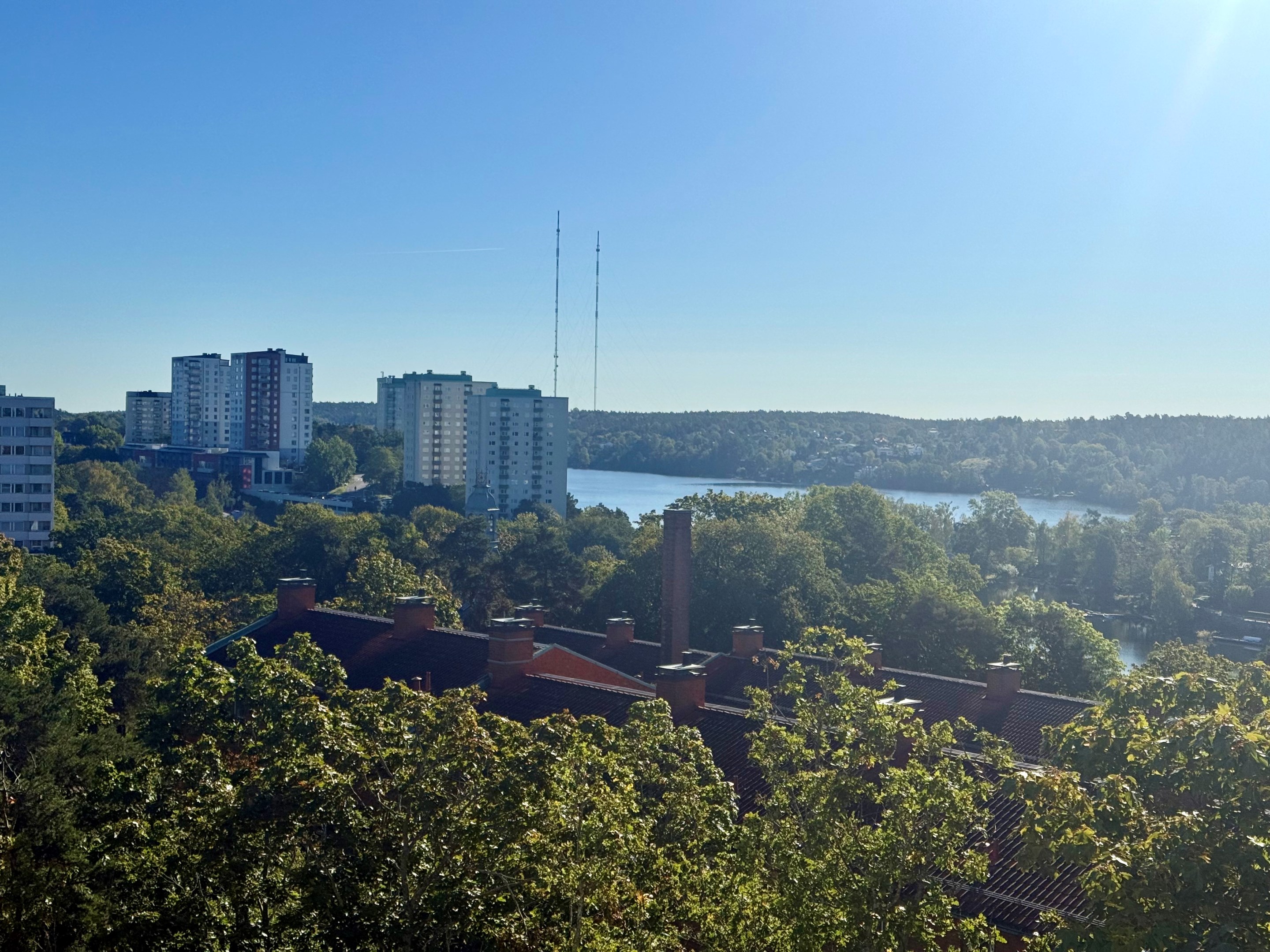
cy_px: 476
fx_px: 1761
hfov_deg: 39.7
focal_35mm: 48
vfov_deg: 30.3
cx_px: 635
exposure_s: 1/11364
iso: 64
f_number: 1.78
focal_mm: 6.76
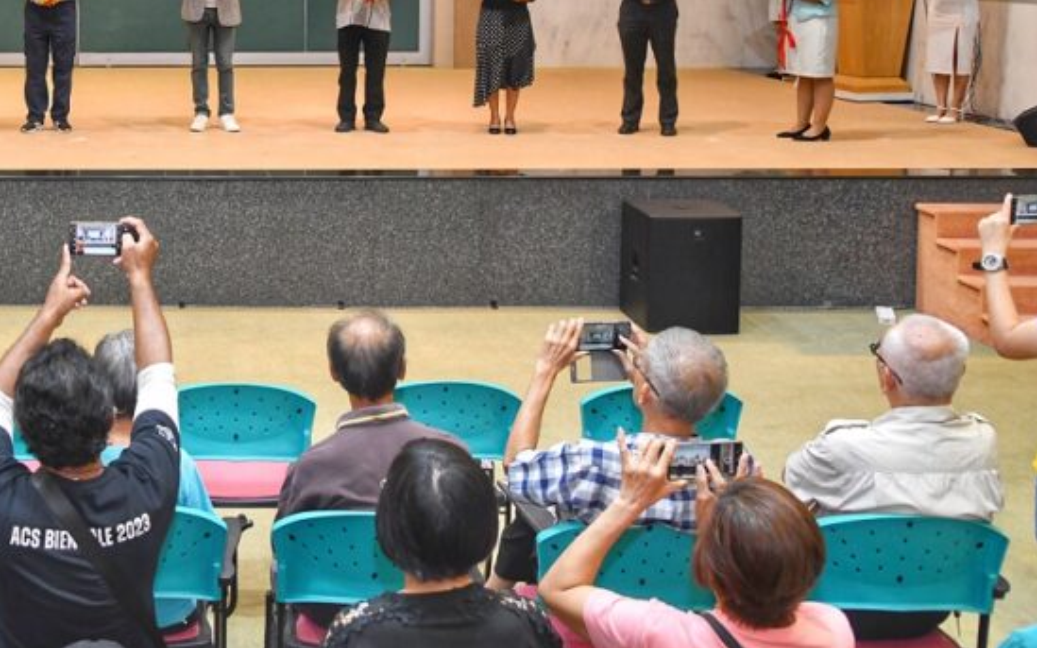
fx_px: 1611
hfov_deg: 33.5
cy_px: 68
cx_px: 76
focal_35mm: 57
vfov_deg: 22.2
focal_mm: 30
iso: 2000
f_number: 5.6
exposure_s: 1/250
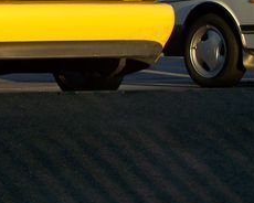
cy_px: -9
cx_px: -41
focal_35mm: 204
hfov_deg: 9.4
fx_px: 1534
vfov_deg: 7.5
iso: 80
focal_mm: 12.4
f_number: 3.2
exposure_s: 1/640
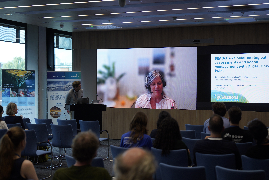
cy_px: 90
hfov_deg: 31.9
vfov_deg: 21.6
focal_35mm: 63
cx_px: 134
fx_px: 471
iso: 100
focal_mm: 63
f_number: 2.8
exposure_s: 1/80
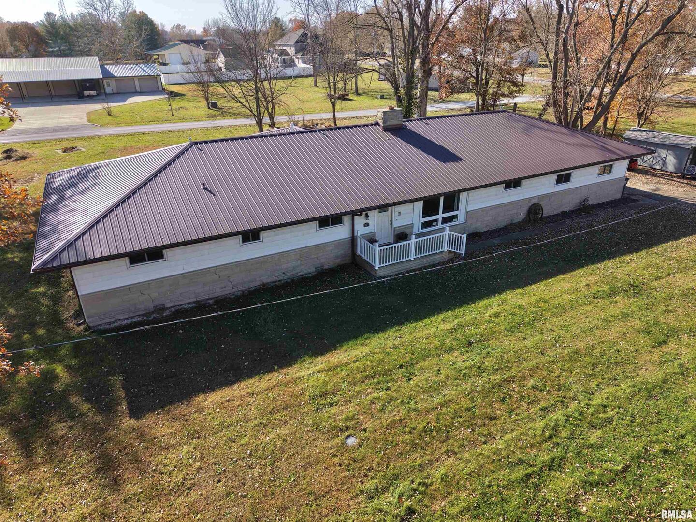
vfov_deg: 56.8
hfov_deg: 71.6
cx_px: 348
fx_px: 483
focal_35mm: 24
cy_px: 261
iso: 100
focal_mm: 8.67
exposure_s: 1/40
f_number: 1.8
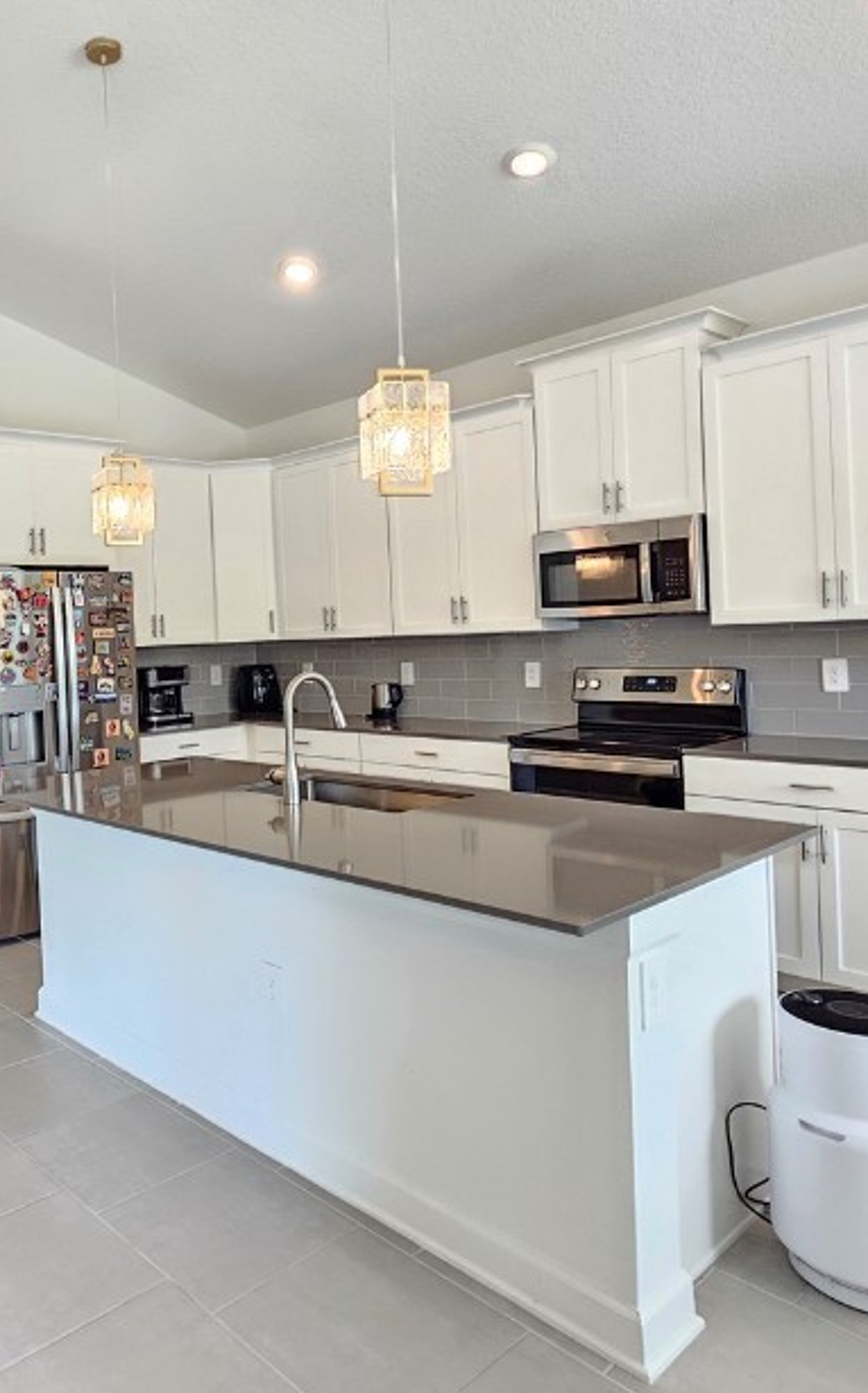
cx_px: 199
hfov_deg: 50.4
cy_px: 638
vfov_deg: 77.0
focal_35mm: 23
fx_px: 872
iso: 200
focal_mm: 2.2
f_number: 2.2
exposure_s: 1/60
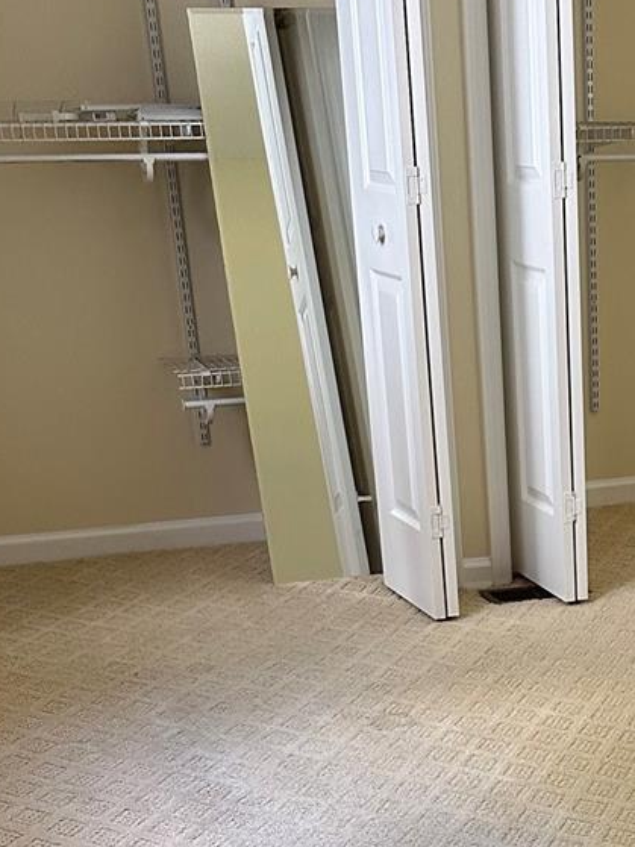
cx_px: 661
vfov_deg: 27.1
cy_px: 921
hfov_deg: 21.3
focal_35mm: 66
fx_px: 1615
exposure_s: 1/60
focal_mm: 6.86
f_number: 1.78
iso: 200
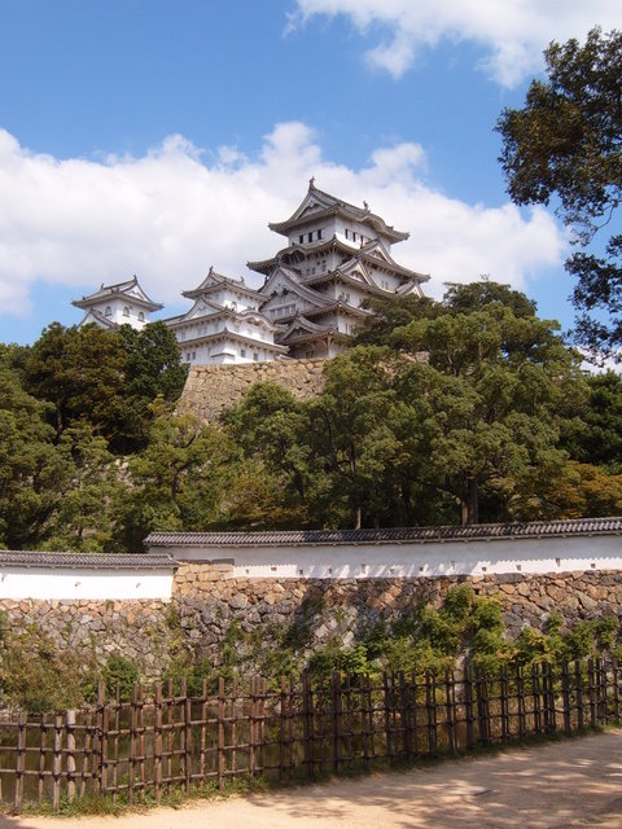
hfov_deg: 30.9
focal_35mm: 47
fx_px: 1126
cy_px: 414
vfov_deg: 40.4
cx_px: 311
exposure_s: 1/350
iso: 63
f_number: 6.6
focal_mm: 7.8
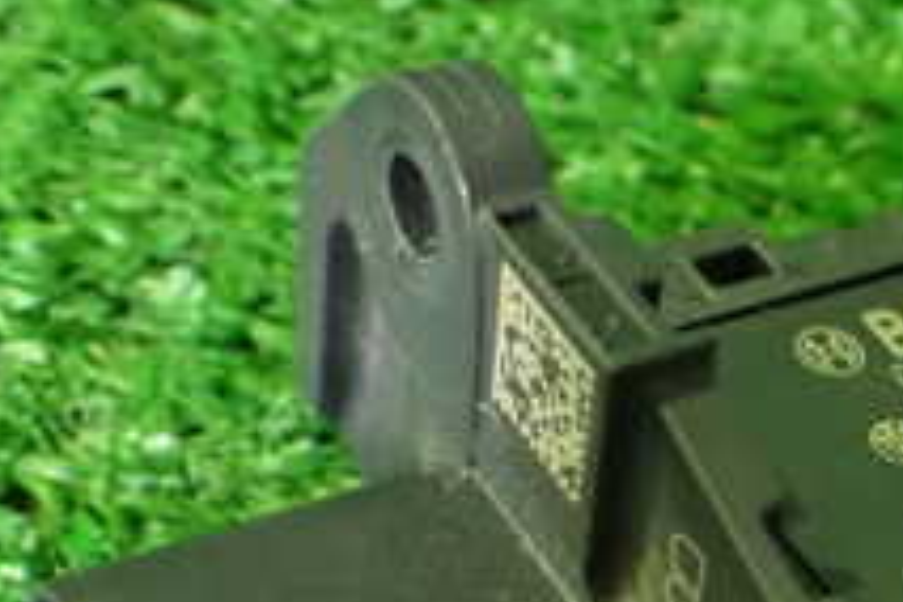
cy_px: 640
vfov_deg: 15.2
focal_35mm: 88
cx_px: 886
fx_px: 2207
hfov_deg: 22.3
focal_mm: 5.4
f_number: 2.3
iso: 1250
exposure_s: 1/30
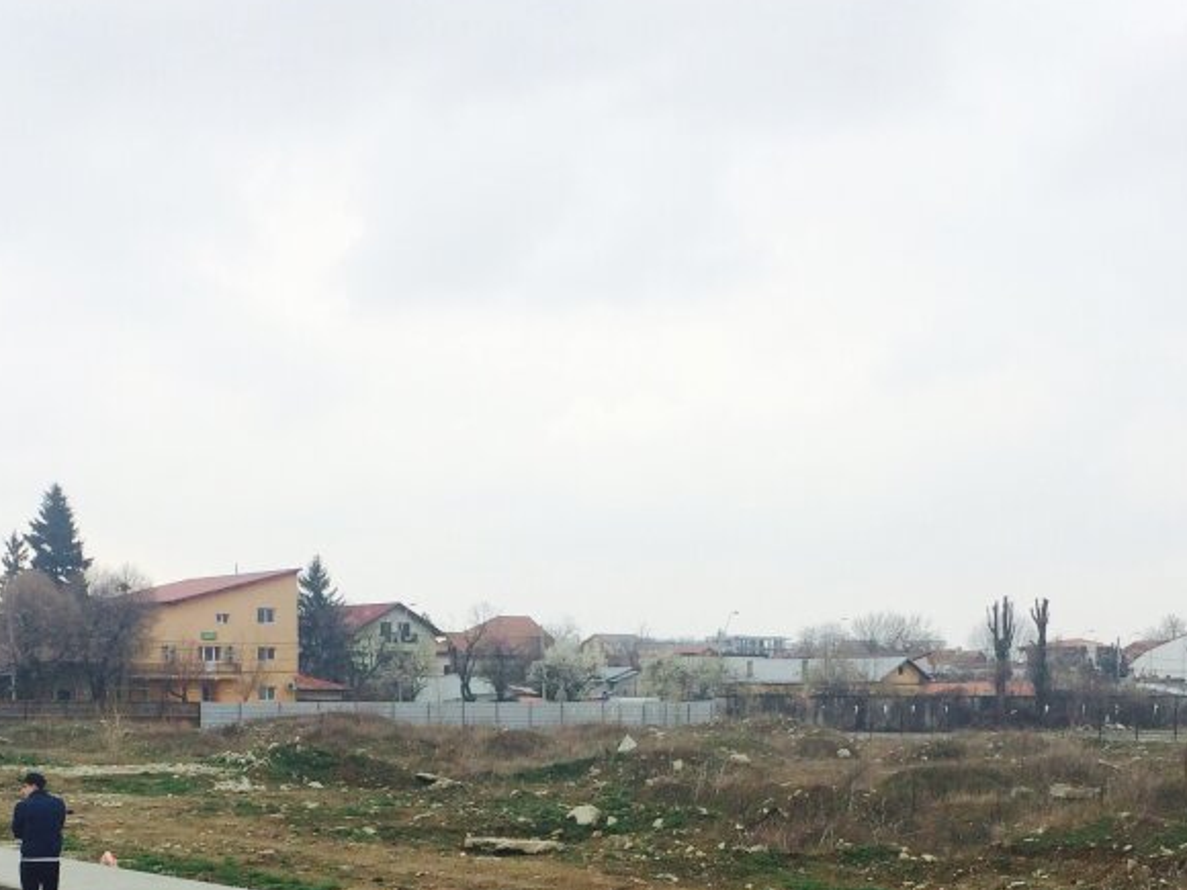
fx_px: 2057
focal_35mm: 60
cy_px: 859
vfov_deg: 23.5
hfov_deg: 32.2
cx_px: 526
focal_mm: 4.15
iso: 32
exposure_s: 1/892
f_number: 2.2
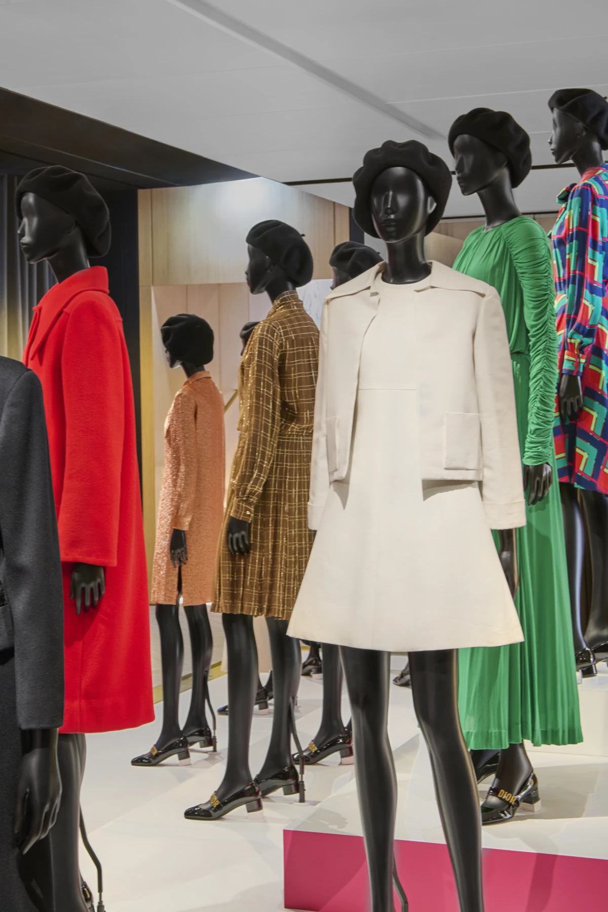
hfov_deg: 22.6
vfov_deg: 33.4
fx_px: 1520
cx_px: 304
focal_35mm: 60
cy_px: 456
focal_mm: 60
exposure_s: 4
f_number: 14
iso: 400
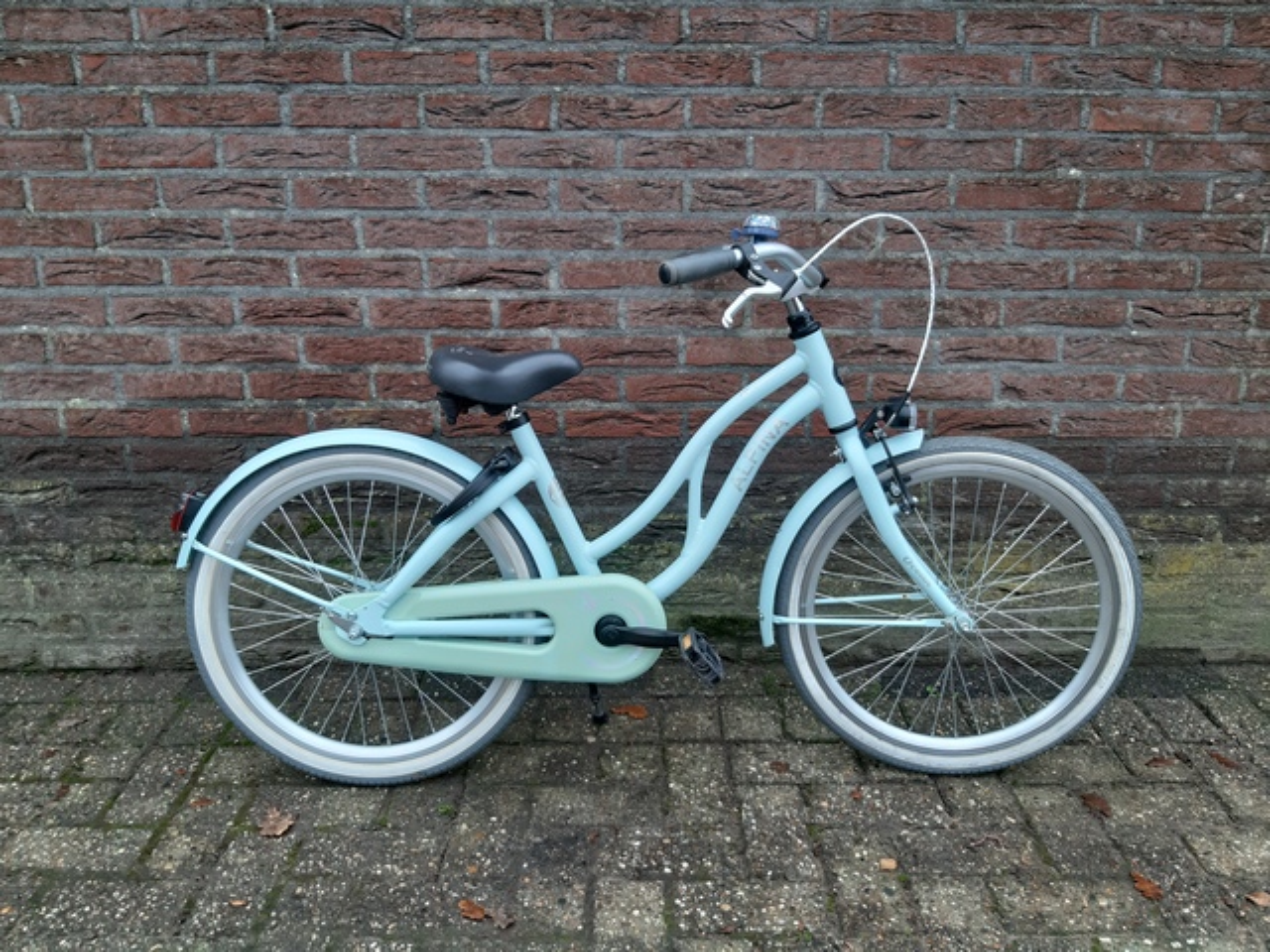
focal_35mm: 27
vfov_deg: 51.4
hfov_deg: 65.3
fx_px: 991
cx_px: 635
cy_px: 476
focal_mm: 3.93
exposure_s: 1/50
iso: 80
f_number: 1.7
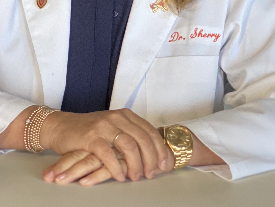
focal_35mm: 174
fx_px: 1382
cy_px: 13
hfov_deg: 11.4
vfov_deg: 8.5
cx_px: 120
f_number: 2
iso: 250
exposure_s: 1/120
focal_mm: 6
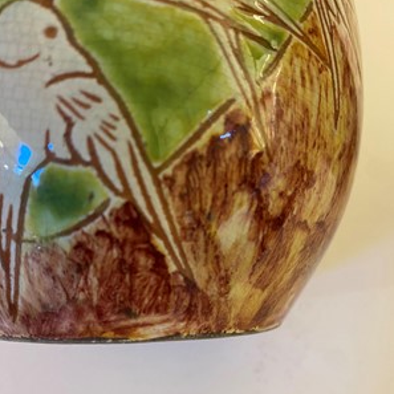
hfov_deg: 52.5
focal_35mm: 31
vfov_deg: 52.3
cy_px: 226
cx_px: 196
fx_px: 399
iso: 200
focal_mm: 4.25
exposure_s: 1/50
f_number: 1.8
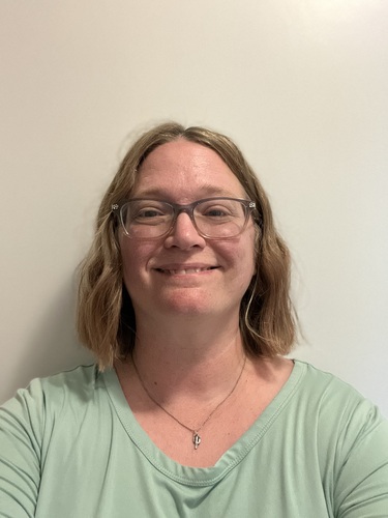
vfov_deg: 60.0
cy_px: 259
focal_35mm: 30
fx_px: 448
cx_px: 194
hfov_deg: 46.8
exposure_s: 1/24
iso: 640
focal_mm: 2.71
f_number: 2.2
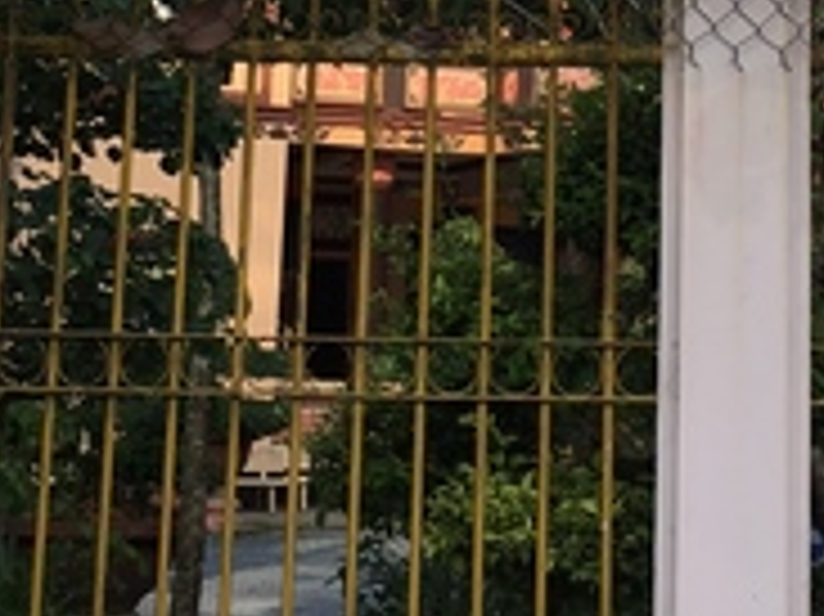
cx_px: 540
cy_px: -198
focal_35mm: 103
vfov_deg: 13.8
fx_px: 2450
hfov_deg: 19.0
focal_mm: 4.15
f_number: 2.2
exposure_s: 1/340
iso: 25
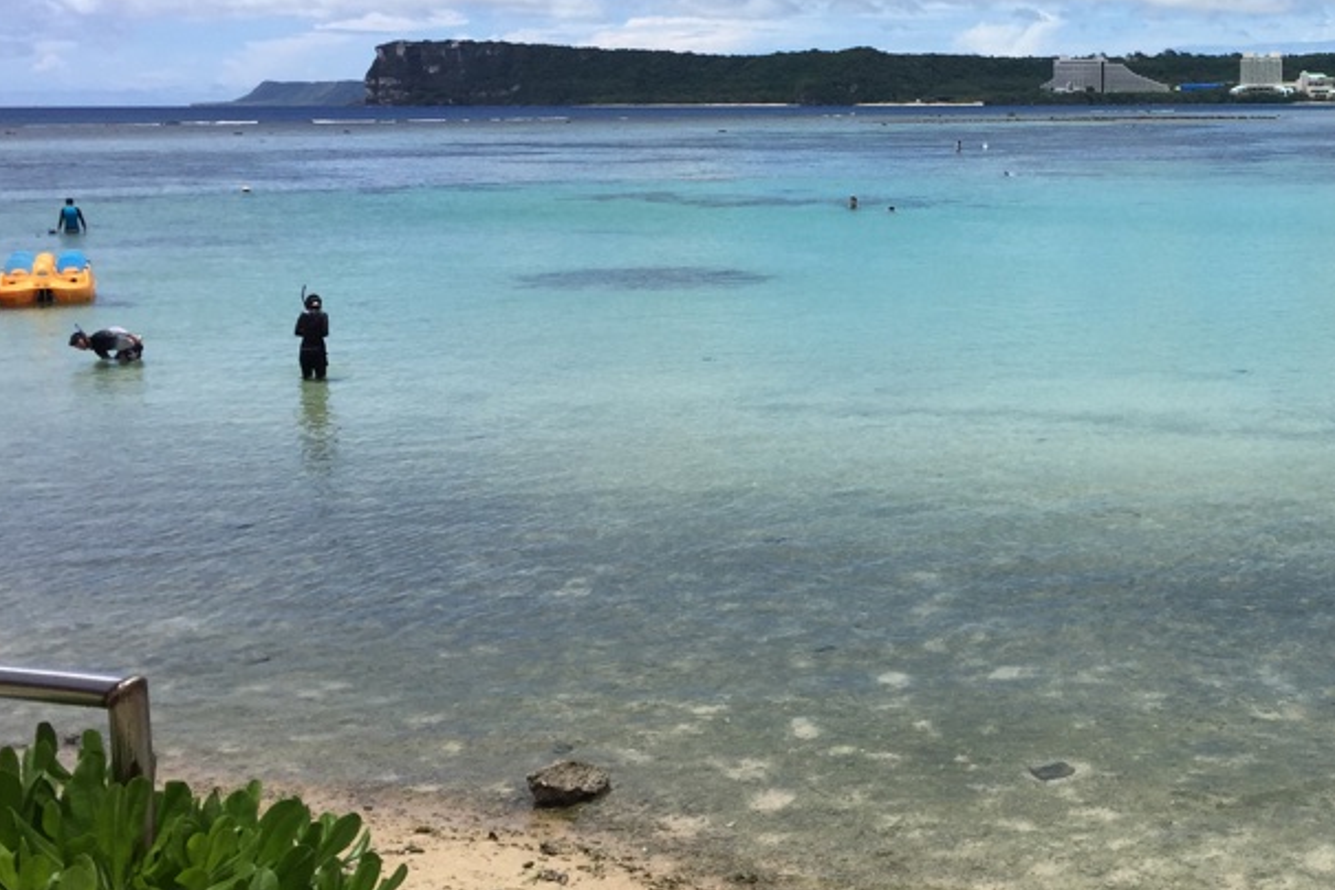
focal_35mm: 51
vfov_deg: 26.4
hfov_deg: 37.5
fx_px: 1891
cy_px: 308
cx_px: 1068
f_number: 2.2
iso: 32
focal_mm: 4.15
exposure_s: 1/3049
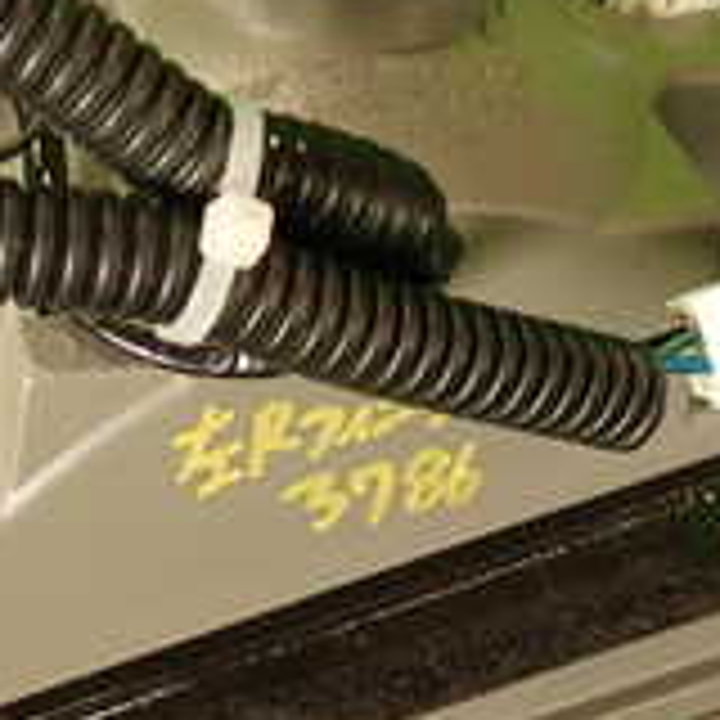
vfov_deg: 16.4
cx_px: 216
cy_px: 418
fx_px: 2494
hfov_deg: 16.4
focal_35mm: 106
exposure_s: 1/60
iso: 200
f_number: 2.4
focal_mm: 5.79
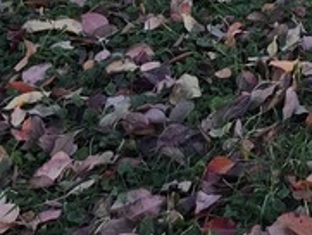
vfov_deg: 6.6
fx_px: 1651
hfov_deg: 9.9
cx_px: 669
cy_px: -684
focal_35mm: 183
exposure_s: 1/545
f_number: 1.8
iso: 25
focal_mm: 5.4
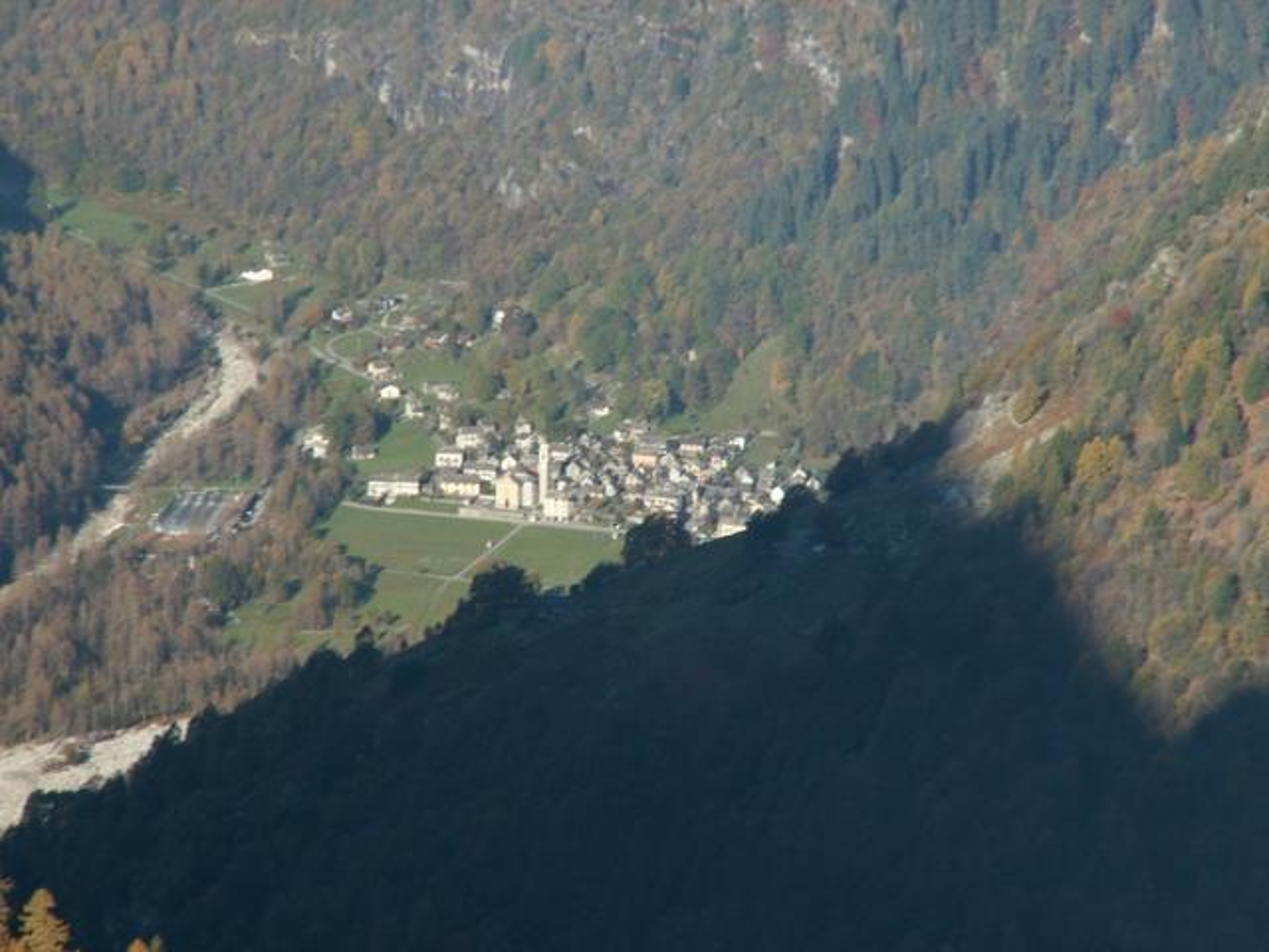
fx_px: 11731
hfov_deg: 6.2
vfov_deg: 4.6
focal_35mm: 320
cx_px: 634
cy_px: 476
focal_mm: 52.99
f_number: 7.1
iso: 50
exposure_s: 1/160
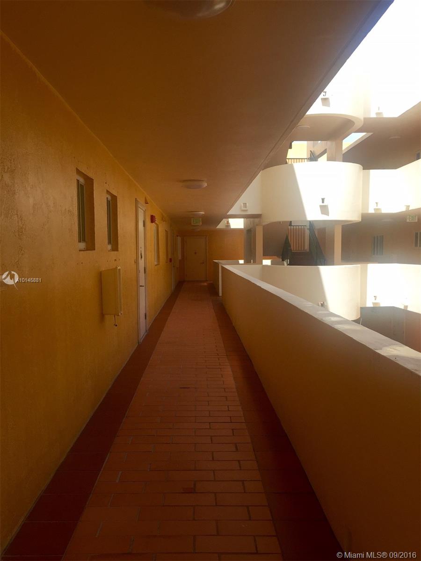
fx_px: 470
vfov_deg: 61.7
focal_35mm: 29
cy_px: 280
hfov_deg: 48.2
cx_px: 210
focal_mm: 4.15
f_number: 2.2
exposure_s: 1/628
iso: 32
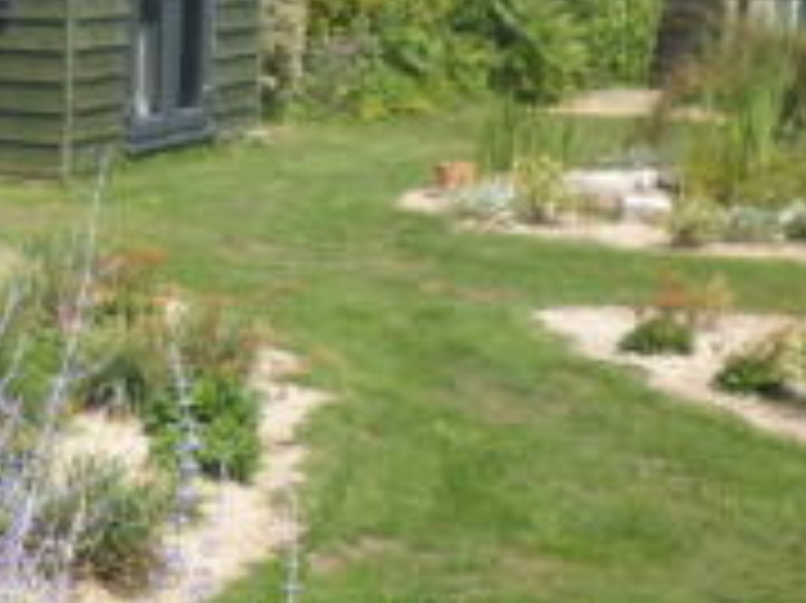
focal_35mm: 104
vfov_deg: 14.1
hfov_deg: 16.8
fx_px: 2420
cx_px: -466
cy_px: 497
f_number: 10
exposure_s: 1/80
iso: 100
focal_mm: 5.6
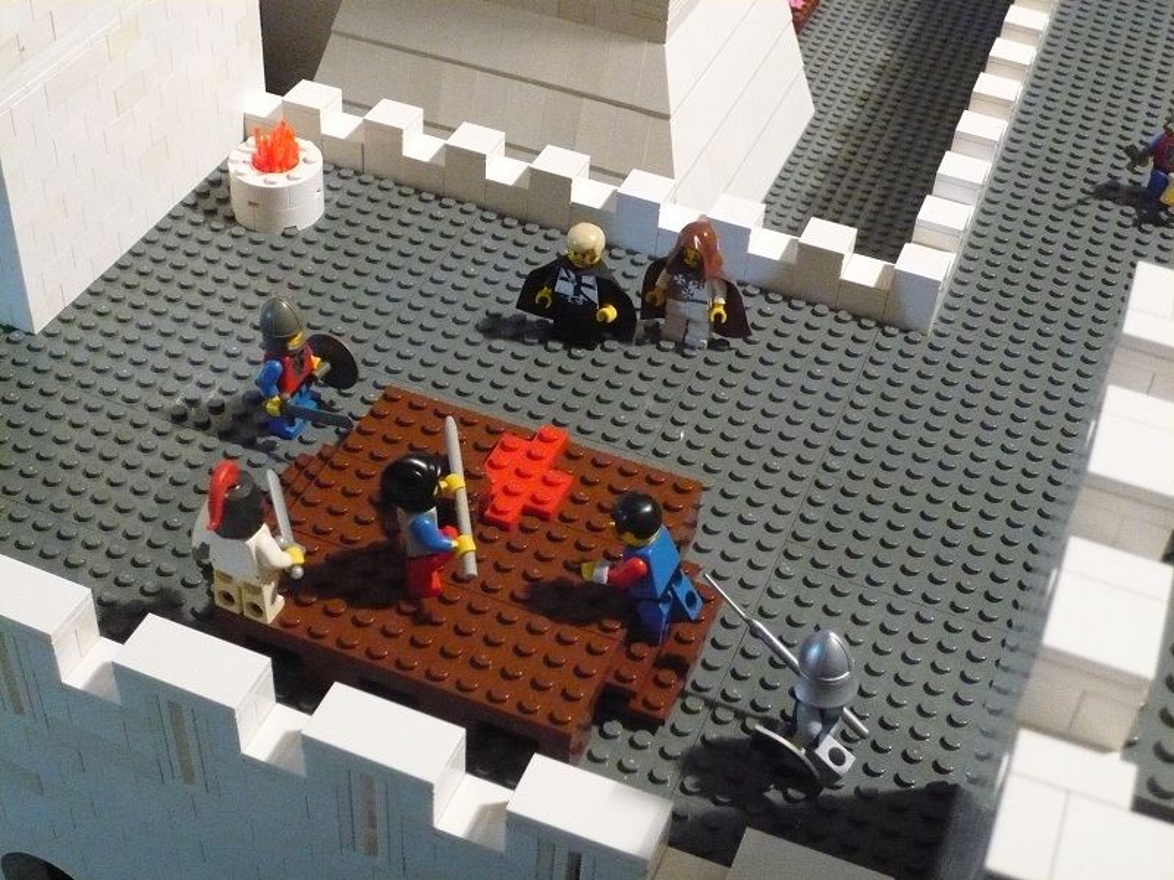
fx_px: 1628
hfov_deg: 39.7
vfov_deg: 30.3
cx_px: 587
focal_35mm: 48
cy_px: 440
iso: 800
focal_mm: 7.9
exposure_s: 1/125
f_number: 3.7
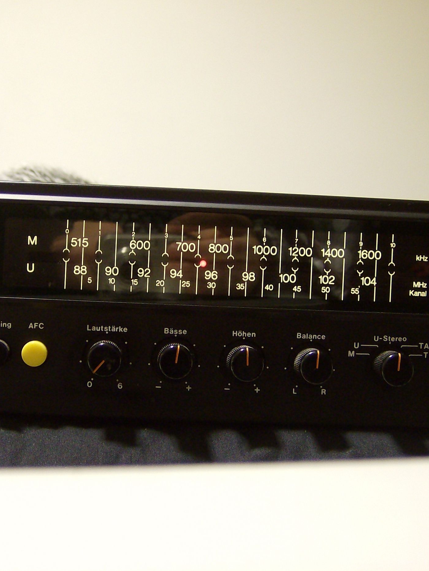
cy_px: 285
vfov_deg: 37.5
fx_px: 843
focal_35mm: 51
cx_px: 162
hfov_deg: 28.5
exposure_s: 1/2.16
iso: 200
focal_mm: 6.4
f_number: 2.9
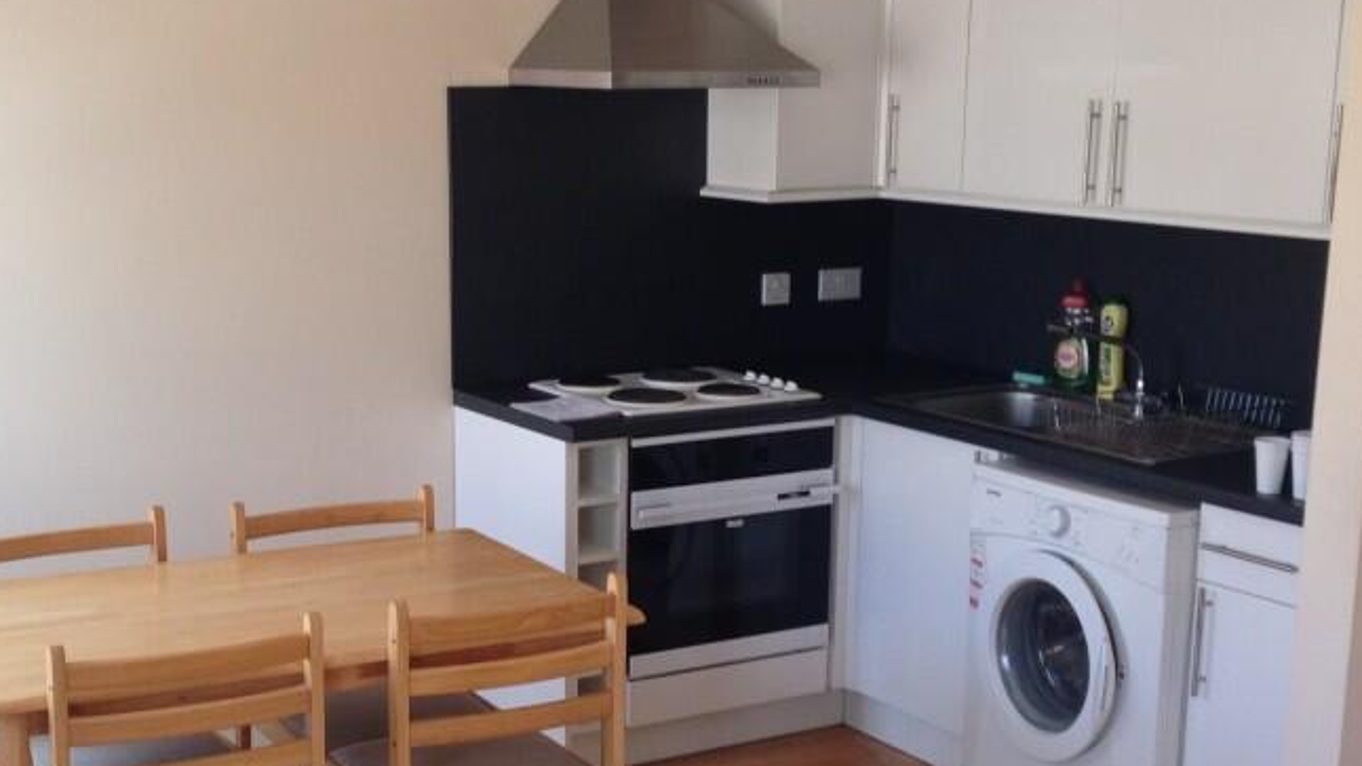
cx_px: 599
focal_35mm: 57
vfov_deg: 20.9
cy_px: 544
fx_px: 2058
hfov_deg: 36.6
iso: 50
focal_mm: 4.12
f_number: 2.4
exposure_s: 1/30
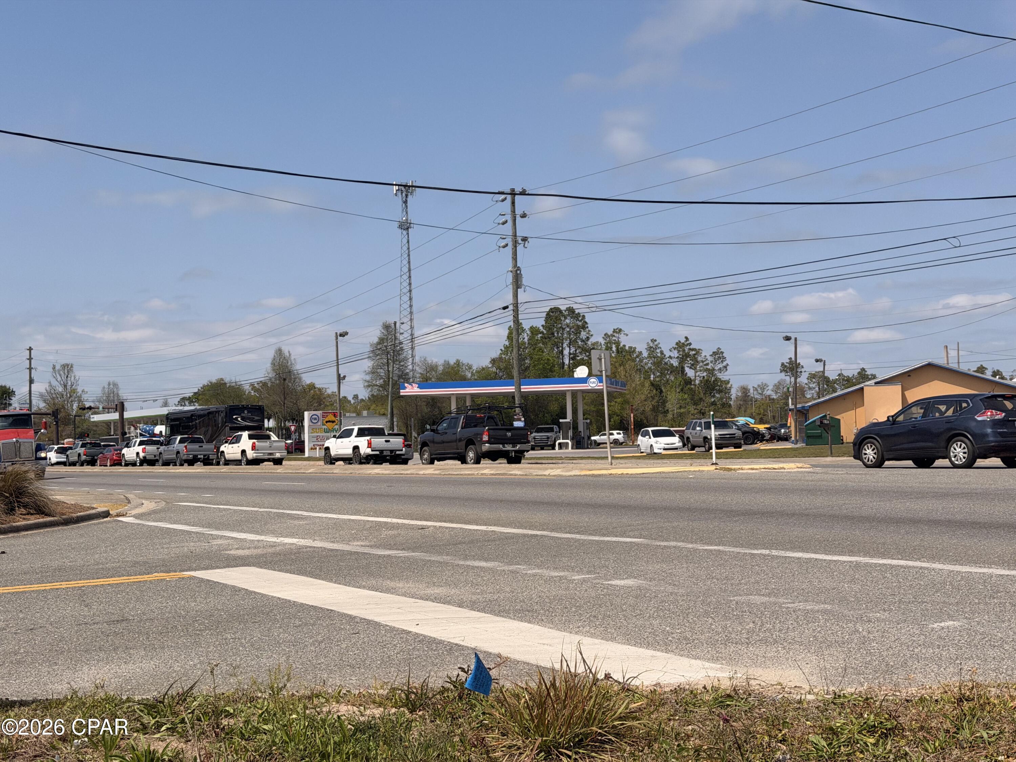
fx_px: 1409
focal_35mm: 48
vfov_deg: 30.3
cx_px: 508
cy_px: 381
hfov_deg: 39.7
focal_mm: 6.76
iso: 64
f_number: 1.78
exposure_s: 1/7874
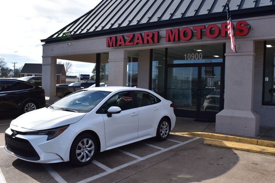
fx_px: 252
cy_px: 92
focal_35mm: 33
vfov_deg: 39.9
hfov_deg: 57.2
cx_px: 138
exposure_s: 1/500
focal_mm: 22
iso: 360
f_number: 11
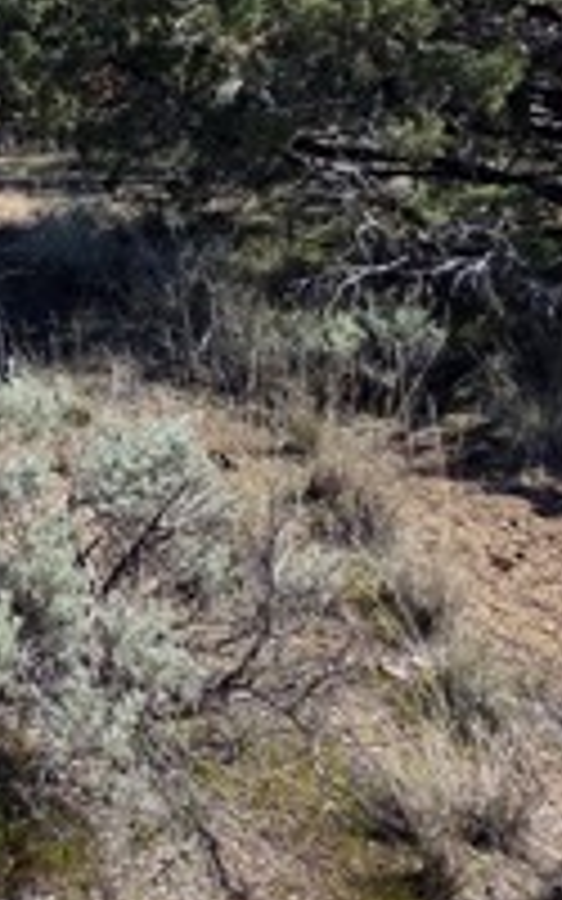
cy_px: 22
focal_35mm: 44
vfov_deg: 40.3
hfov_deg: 22.1
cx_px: -360
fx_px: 1078
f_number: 1.9
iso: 40
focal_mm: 2.2
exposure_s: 1/1484
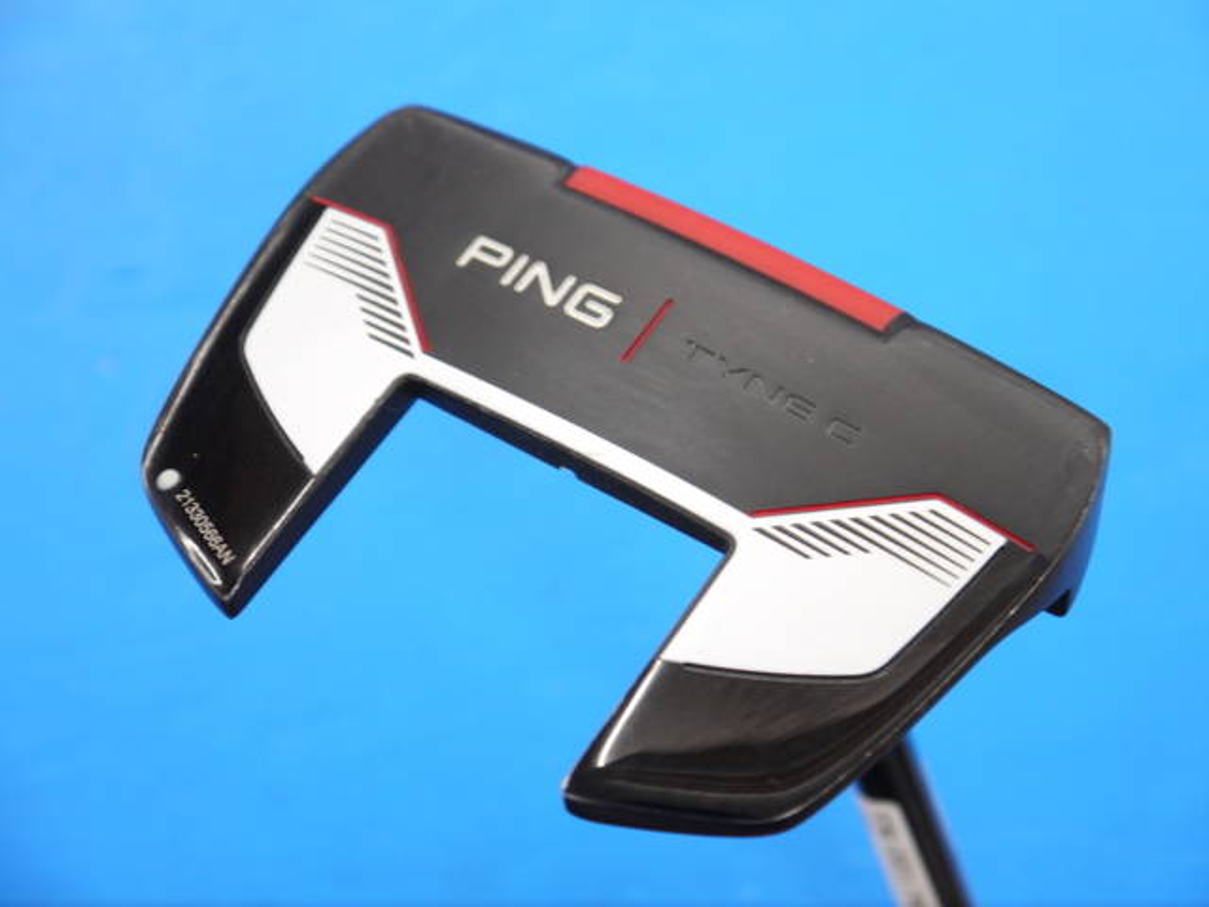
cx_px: 604
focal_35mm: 74
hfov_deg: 26.3
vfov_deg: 19.9
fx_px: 2585
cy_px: 454
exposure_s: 1/80
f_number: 5.4
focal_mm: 37
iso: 640
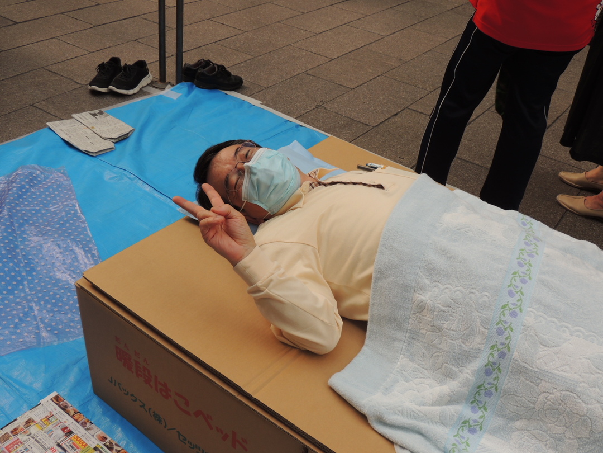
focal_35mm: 40
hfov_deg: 46.8
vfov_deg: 36.0
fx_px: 697
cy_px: 226
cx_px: 302
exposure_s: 1/60
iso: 100
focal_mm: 7.1
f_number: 3.3
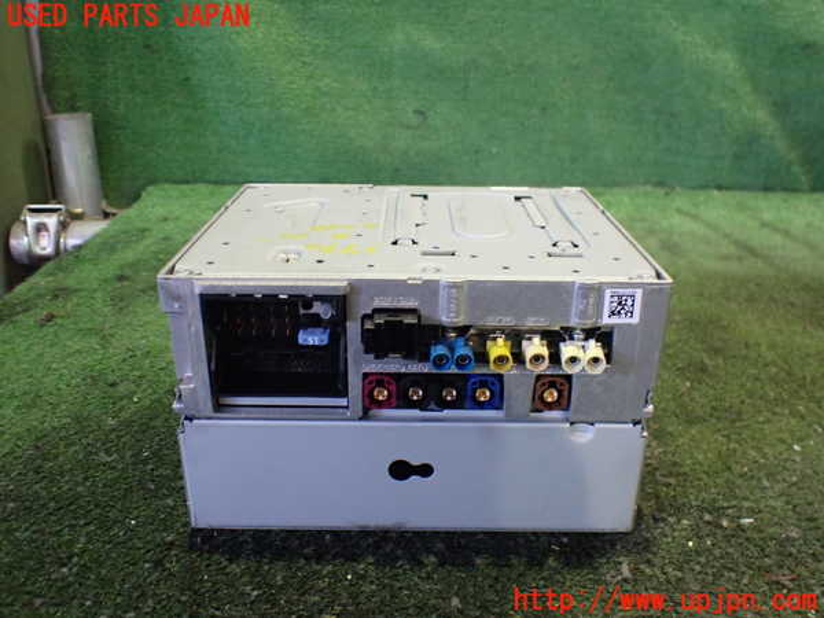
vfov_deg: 46.8
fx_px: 714
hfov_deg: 60.0
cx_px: 412
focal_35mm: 30
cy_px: 309
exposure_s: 1/40
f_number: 2.3
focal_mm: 5.4
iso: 800
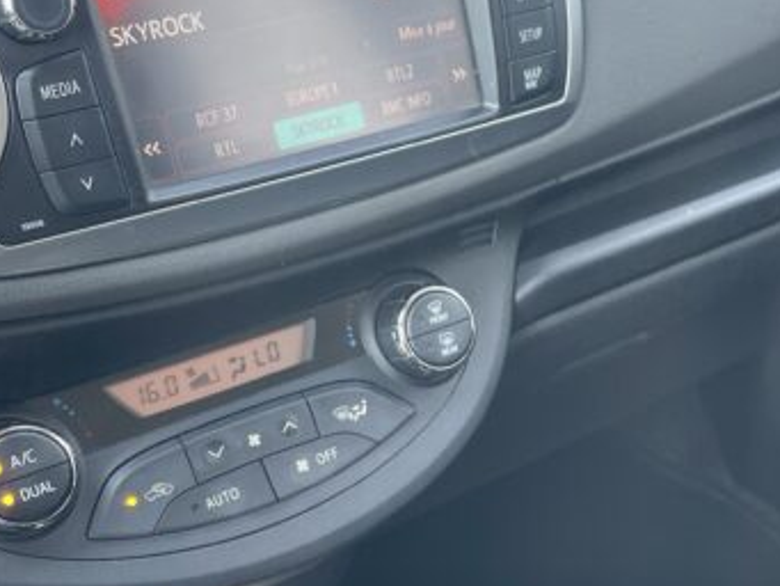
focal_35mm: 61
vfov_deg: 23.7
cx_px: 574
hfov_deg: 31.2
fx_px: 1375
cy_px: 458
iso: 80
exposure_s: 1/121
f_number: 1.6
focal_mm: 4.2
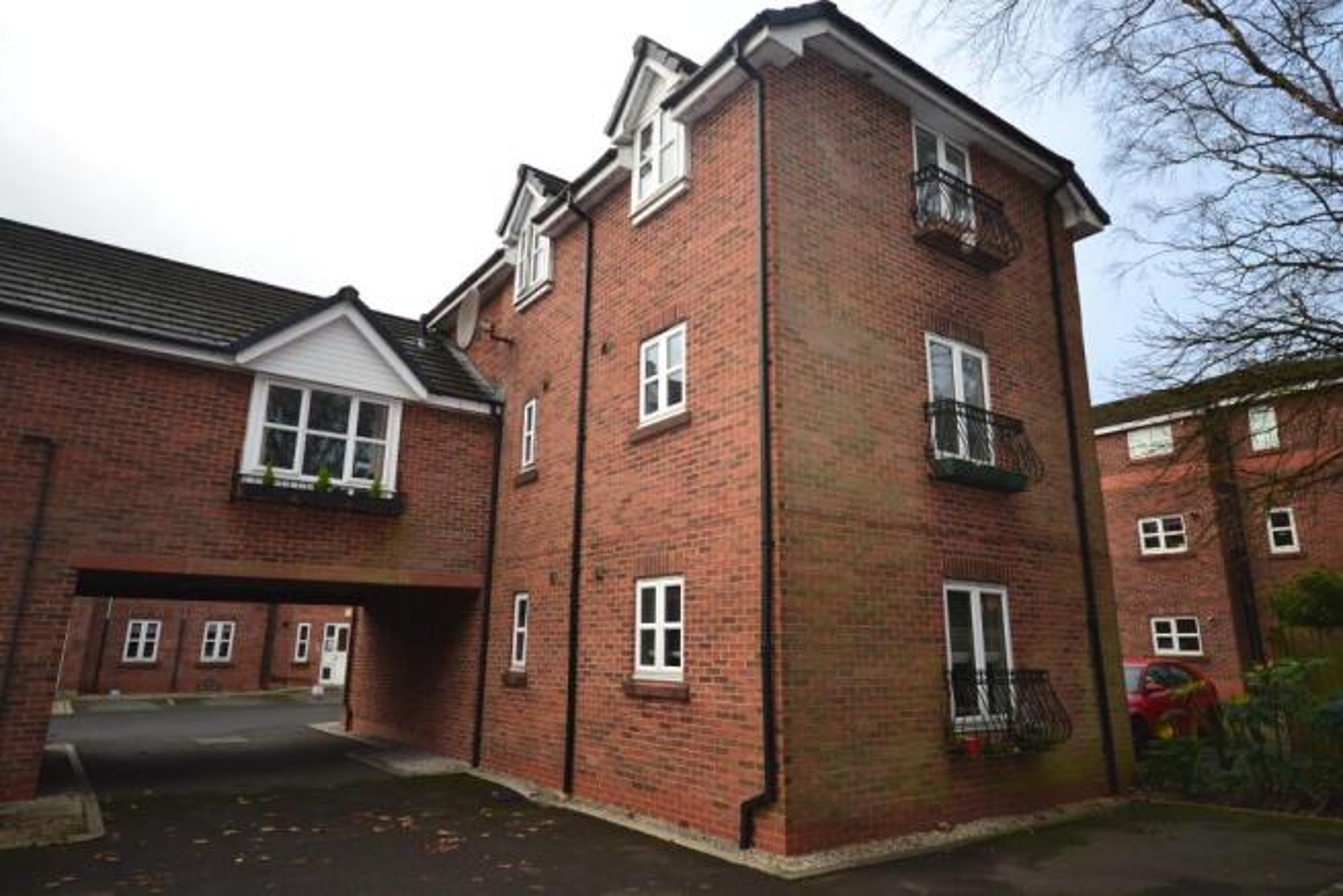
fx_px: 784
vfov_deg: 59.5
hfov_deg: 81.2
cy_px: 448
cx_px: 672
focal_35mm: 21
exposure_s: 1/100
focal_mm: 14
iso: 110
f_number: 4.8
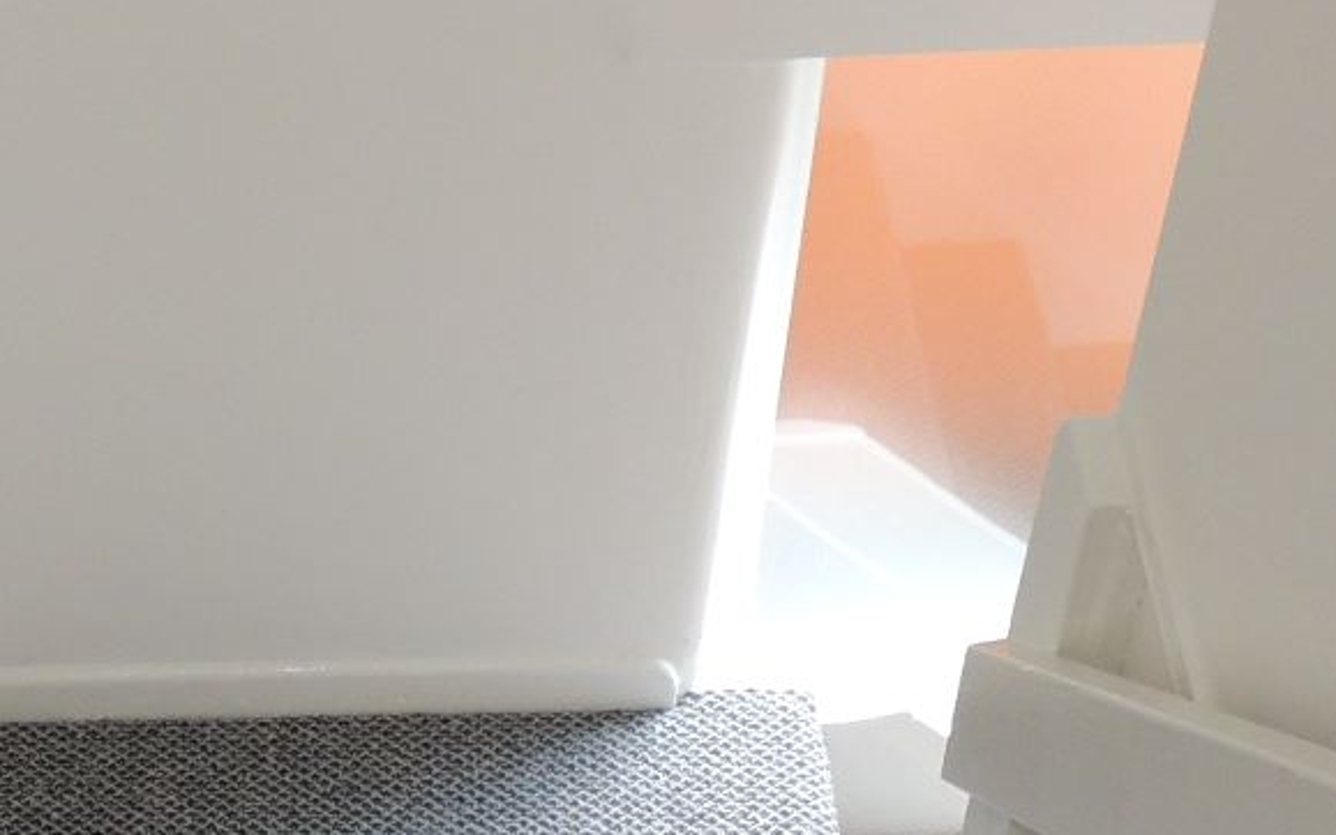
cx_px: 37
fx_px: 3277
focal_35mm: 90
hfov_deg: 22.3
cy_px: 1100
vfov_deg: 13.9
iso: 220
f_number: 3
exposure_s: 1/40
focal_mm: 4.3
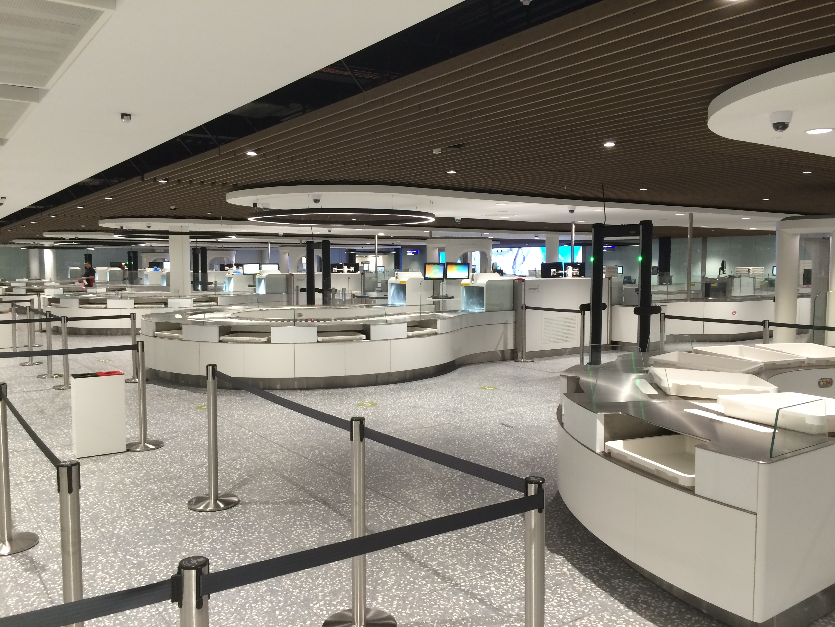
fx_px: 700
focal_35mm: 29
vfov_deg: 48.2
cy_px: 314
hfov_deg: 61.7
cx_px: 418
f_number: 2.2
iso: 80
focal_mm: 4.15
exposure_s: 1/30
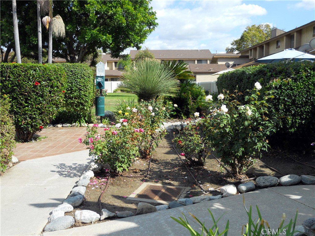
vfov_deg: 44.2
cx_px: 158
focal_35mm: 32
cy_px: 118
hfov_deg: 56.8
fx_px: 291
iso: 80
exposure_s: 1/640
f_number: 2.8
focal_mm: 5.7
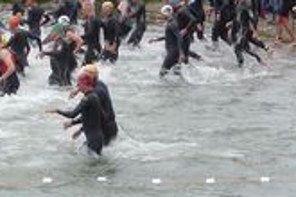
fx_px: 1488
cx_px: 59
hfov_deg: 11.3
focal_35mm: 181
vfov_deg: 7.6
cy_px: 39
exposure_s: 1/320
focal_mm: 7.6
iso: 100
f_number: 4.1
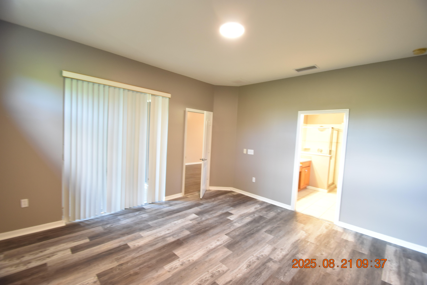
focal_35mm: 15
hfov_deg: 100.4
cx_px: 214
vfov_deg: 77.3
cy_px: 142
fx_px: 178
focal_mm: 10
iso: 800
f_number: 3.5
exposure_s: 1/20
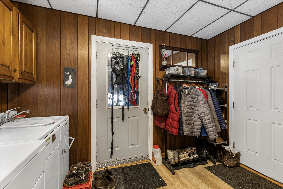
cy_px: 94
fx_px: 118
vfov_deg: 77.3
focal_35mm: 15
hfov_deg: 100.4
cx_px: 142
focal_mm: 10
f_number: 11
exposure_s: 3
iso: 64
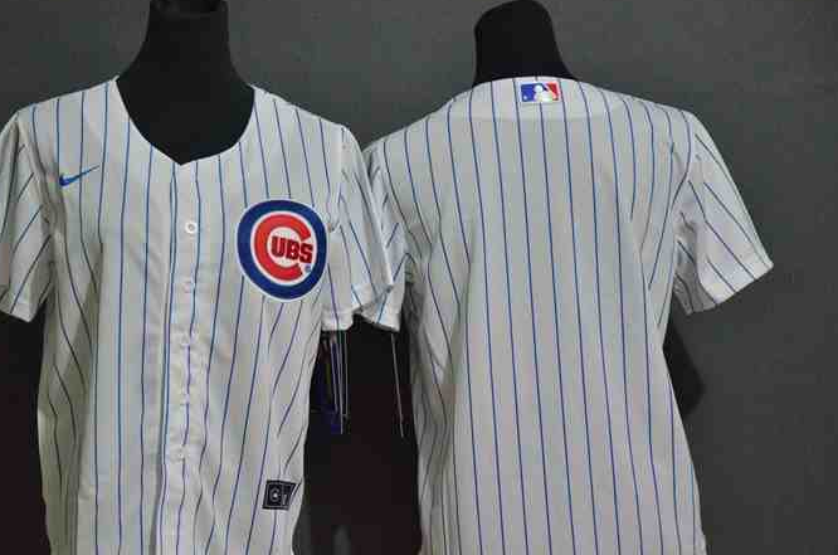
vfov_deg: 11.5
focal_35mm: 119
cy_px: 315
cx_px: 351
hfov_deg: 17.2
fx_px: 2764
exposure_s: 1/60
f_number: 5
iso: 4000
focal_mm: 66
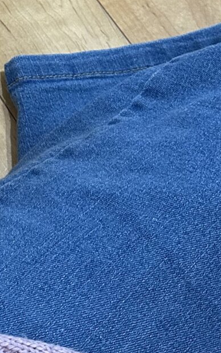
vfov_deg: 18.4
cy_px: -107
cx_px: -173
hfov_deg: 11.6
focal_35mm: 105
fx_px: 1011
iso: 250
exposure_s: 1/74
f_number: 1.78
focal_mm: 6.86
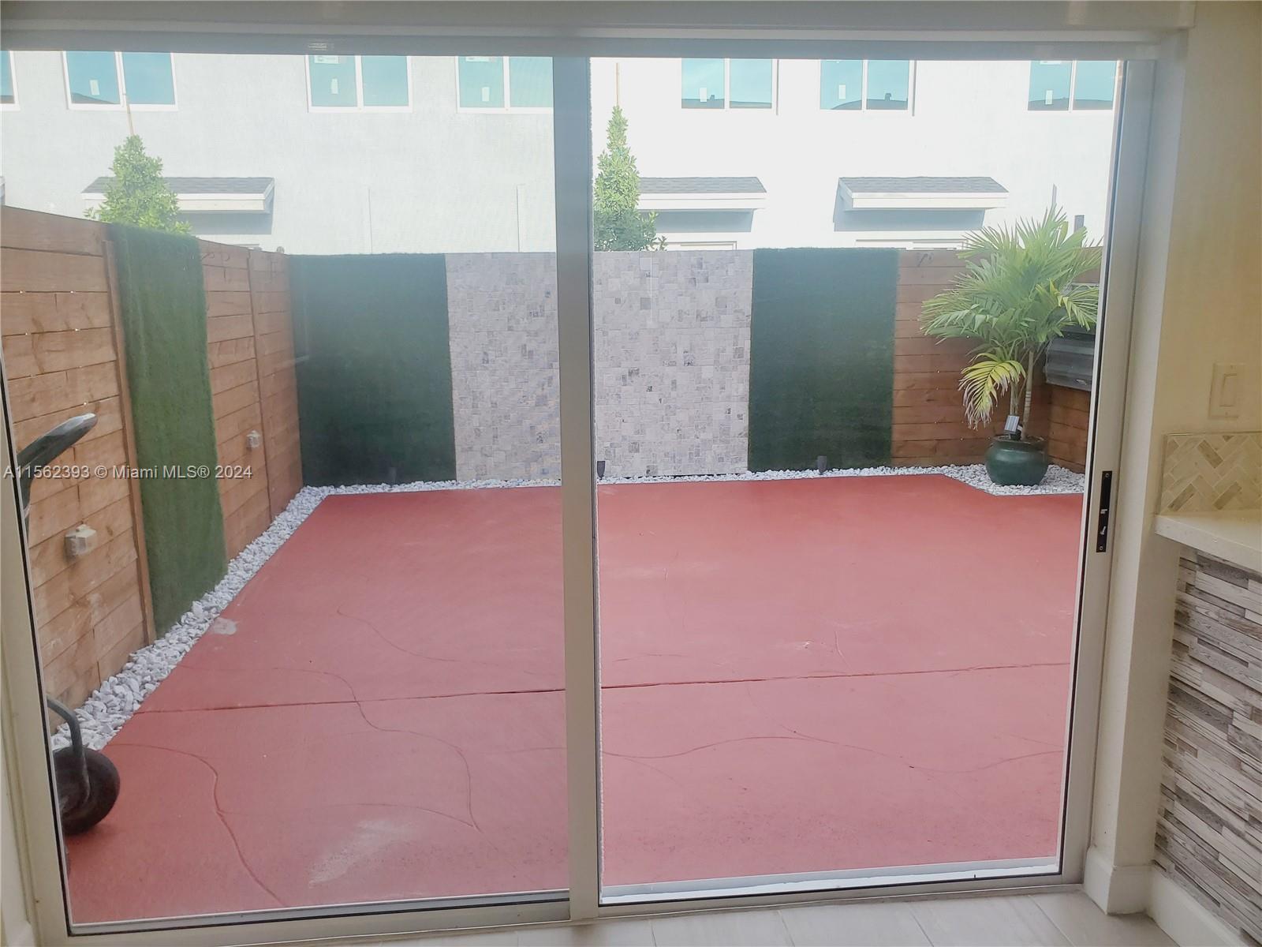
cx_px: 631
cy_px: 474
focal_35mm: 26
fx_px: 948
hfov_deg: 67.3
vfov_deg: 53.1
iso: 50
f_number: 2.4
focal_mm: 4.3
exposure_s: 1/291
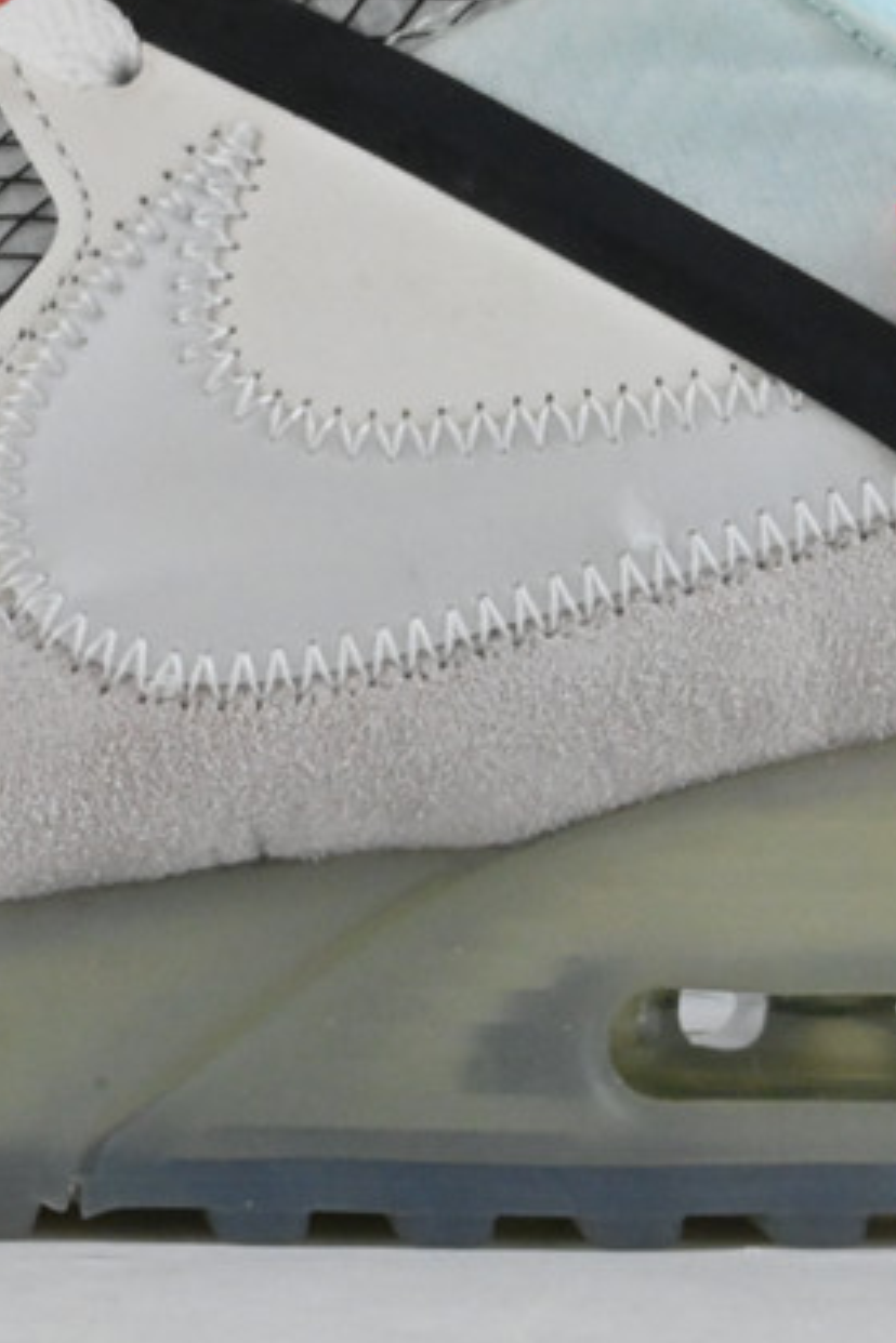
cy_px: 363
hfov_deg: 7.9
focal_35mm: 174
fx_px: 6495
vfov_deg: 11.8
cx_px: 218
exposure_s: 1/15
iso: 1600
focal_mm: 40
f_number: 36
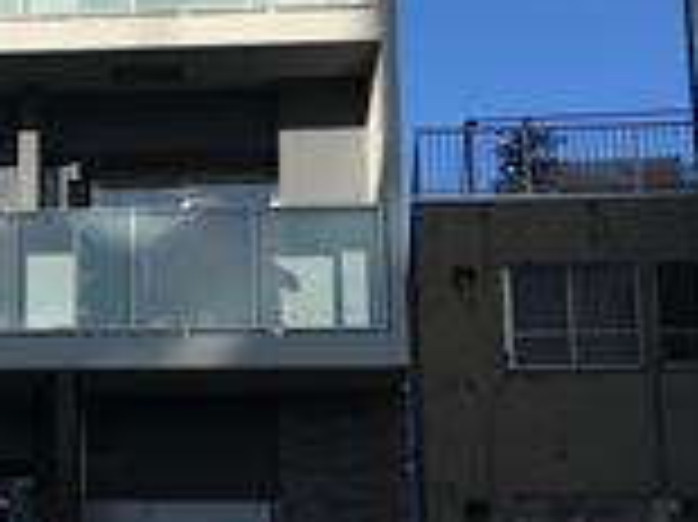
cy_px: 194
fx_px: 2418
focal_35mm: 120
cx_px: -225
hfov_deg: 15.6
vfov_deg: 12.3
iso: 25
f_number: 2.2
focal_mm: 4.15
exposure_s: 1/1603
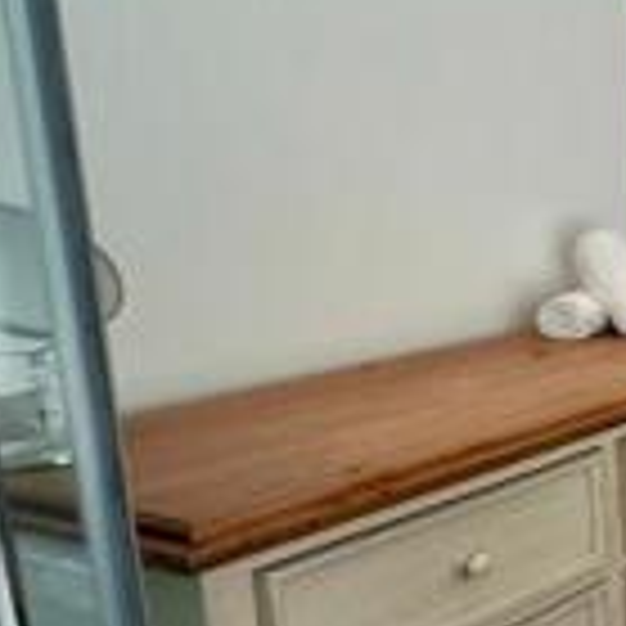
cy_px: 277
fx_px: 1064
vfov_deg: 32.8
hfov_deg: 20.0
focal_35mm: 52
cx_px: 1205
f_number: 2.2
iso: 160
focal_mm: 2.22
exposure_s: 1/100
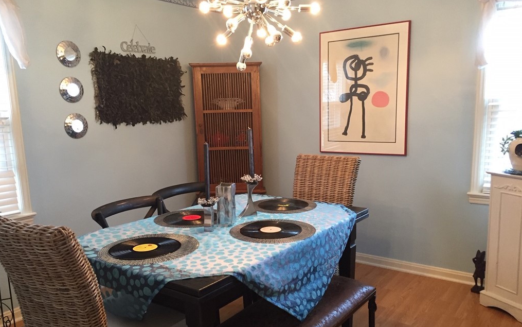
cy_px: 186
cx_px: 261
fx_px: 441
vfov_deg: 40.5
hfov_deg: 61.2
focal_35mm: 31
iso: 160
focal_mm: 4.15
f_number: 2.2
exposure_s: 1/30
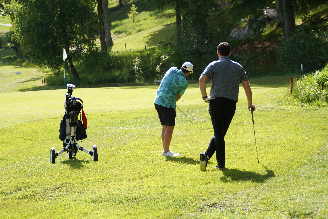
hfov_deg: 18.2
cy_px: 110
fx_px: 1024
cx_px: 164
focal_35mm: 112
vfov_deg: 12.2
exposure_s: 1/200
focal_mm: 75
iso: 100
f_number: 5.6
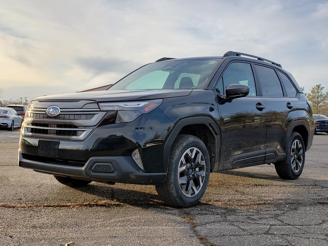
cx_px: 164
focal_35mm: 26
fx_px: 246
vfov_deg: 53.1
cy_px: 123
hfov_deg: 67.3
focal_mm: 4.3
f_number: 2.4
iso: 50
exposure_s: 1/642
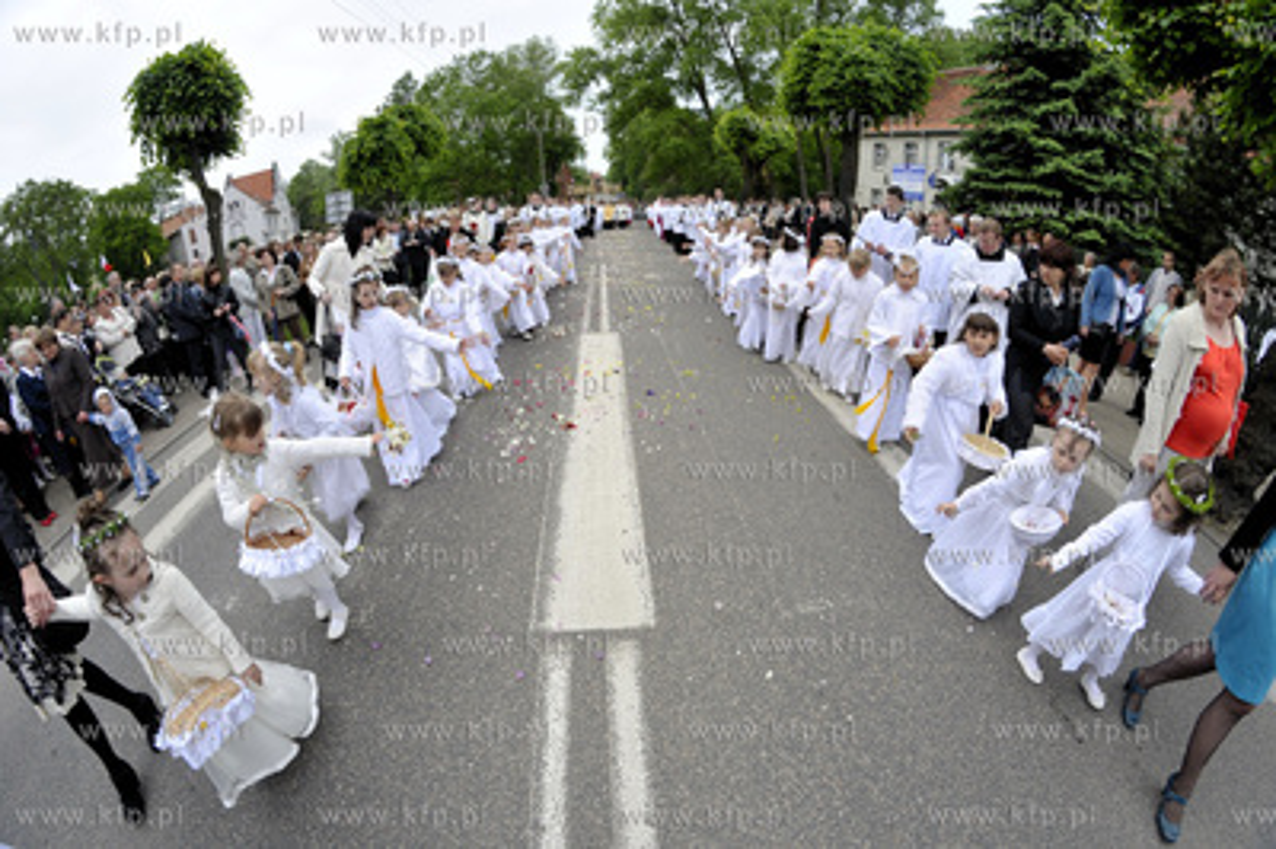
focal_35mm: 12
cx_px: 638
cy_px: 424
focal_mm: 8
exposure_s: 1/500
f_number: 5.6
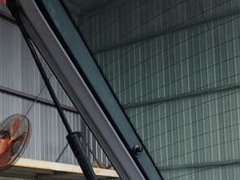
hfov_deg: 32.1
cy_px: 166
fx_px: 416
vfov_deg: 23.7
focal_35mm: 60
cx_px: 101
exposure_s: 1/60
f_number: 2.3
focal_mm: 5.4
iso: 160
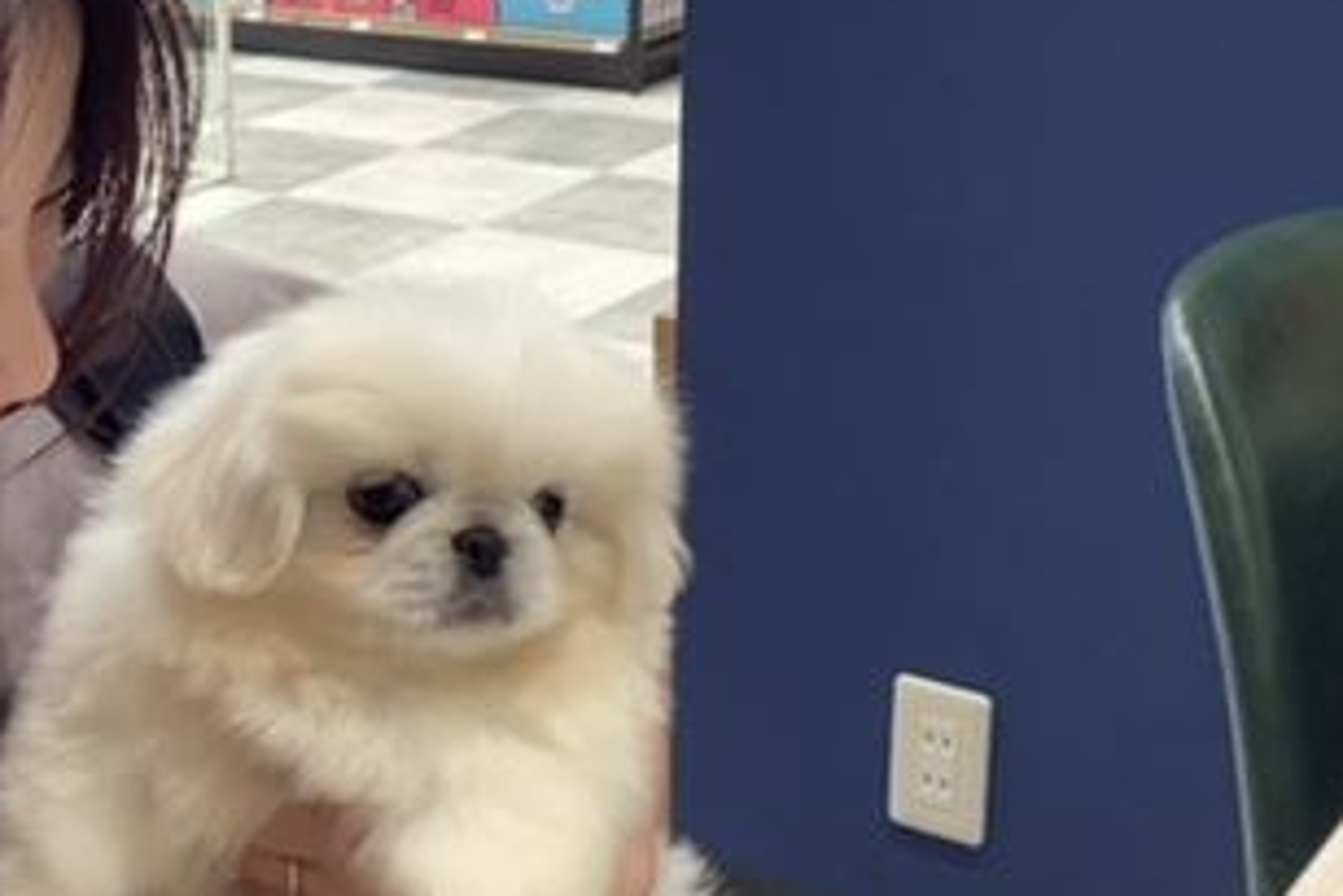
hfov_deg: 30.2
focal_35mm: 63
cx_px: 83
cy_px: 323
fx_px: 2351
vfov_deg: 21.5
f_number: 2.4
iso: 50
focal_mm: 3.3
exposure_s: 1/50
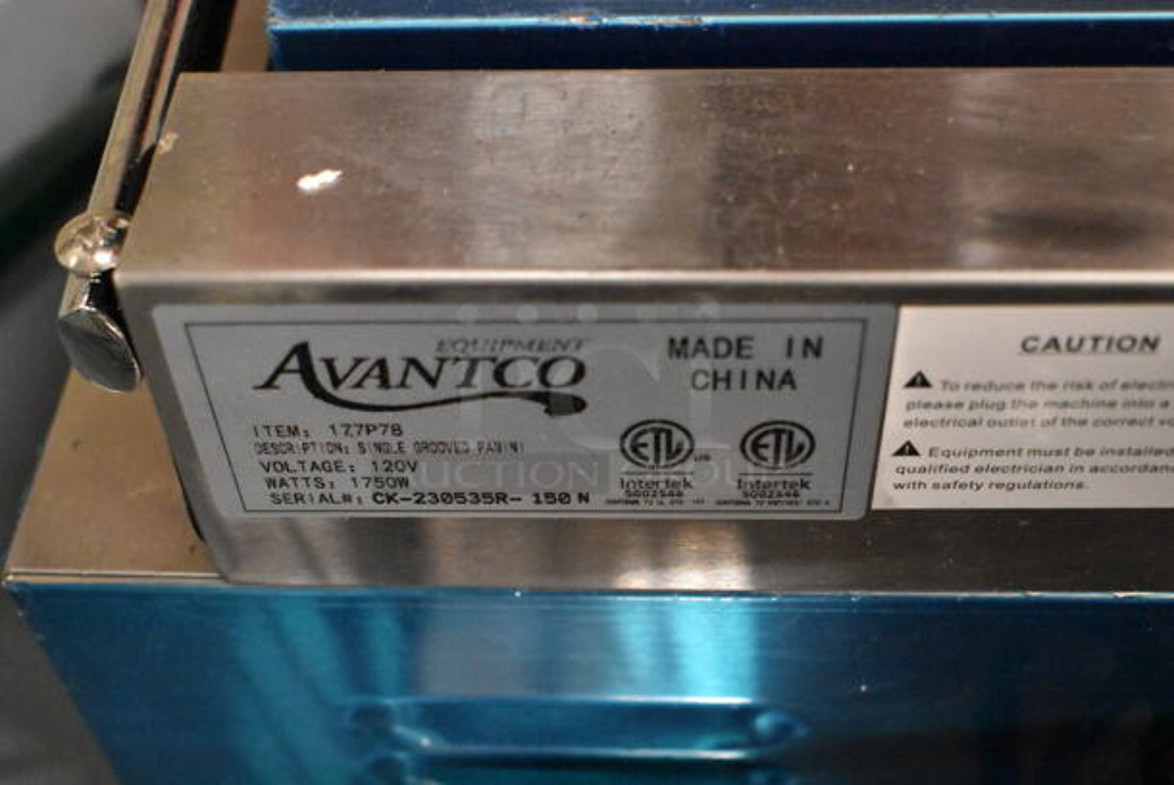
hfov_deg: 42.3
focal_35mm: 46
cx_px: 587
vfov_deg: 29.0
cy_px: 392
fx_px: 1518
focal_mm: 31
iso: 10000
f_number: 4.2
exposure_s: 1/125
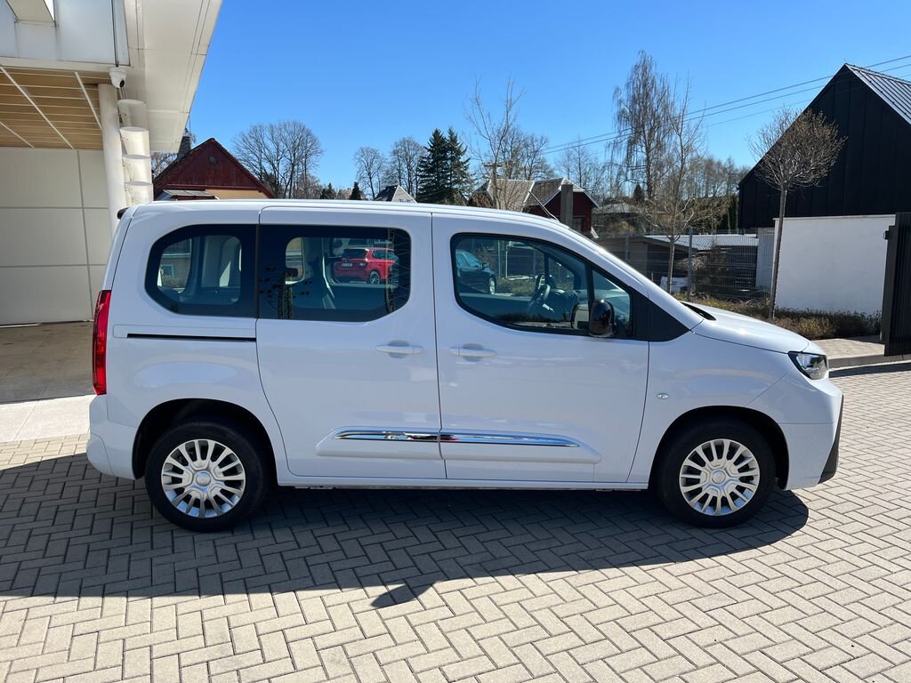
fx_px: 684
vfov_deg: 53.1
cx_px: 456
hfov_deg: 67.3
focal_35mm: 26
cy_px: 342
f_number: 1.6
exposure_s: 1/2571
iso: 50
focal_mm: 5.1
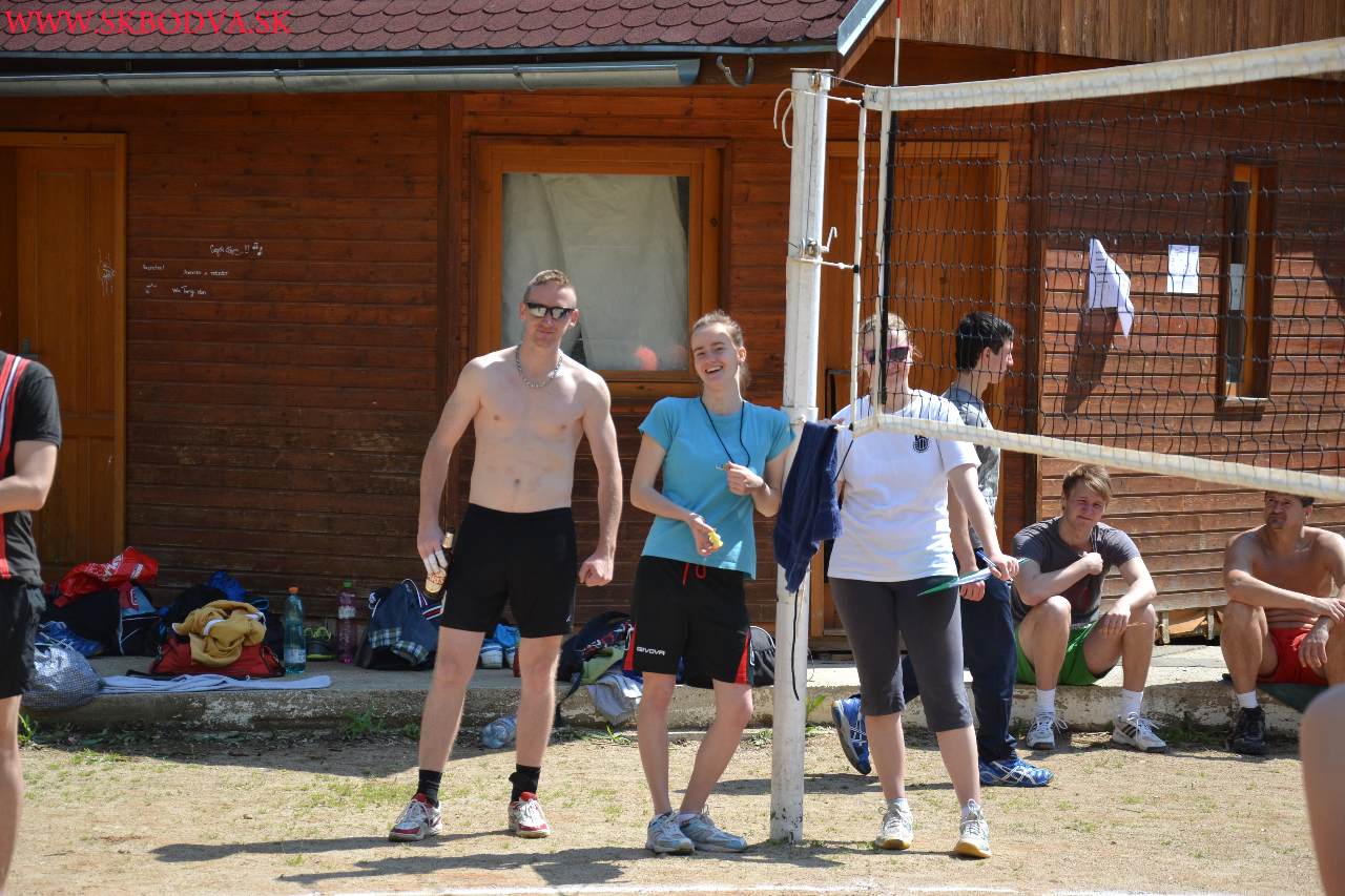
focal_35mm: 120
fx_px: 4482
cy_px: 448
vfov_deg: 11.4
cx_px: 672
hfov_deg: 17.1
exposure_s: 1/1000
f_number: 5.3
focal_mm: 80
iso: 400
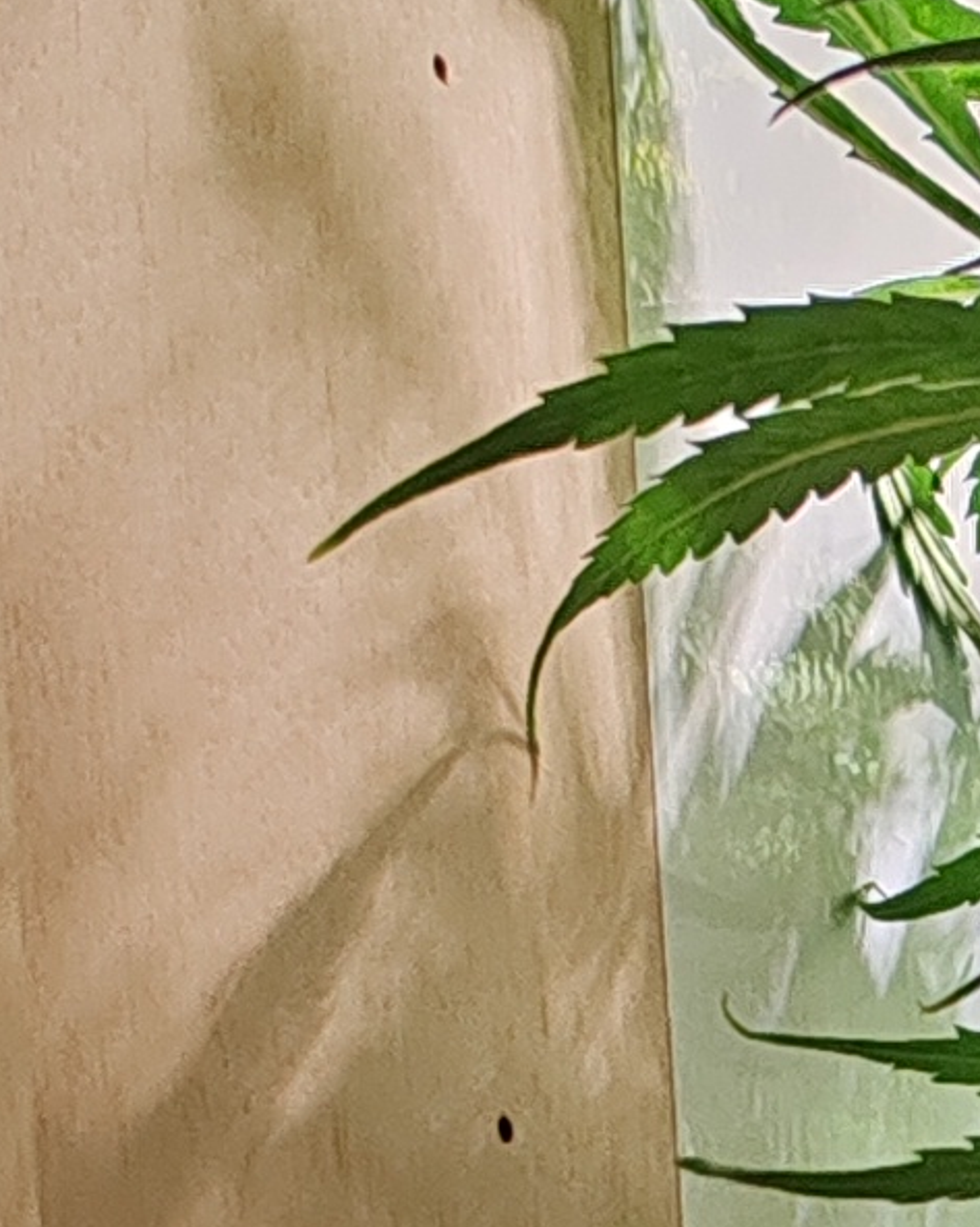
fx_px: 6567
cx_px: 2845
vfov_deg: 9.7
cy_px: 2732
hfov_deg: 7.6
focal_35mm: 181
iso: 400
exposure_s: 1/100
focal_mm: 6.12
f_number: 1.9
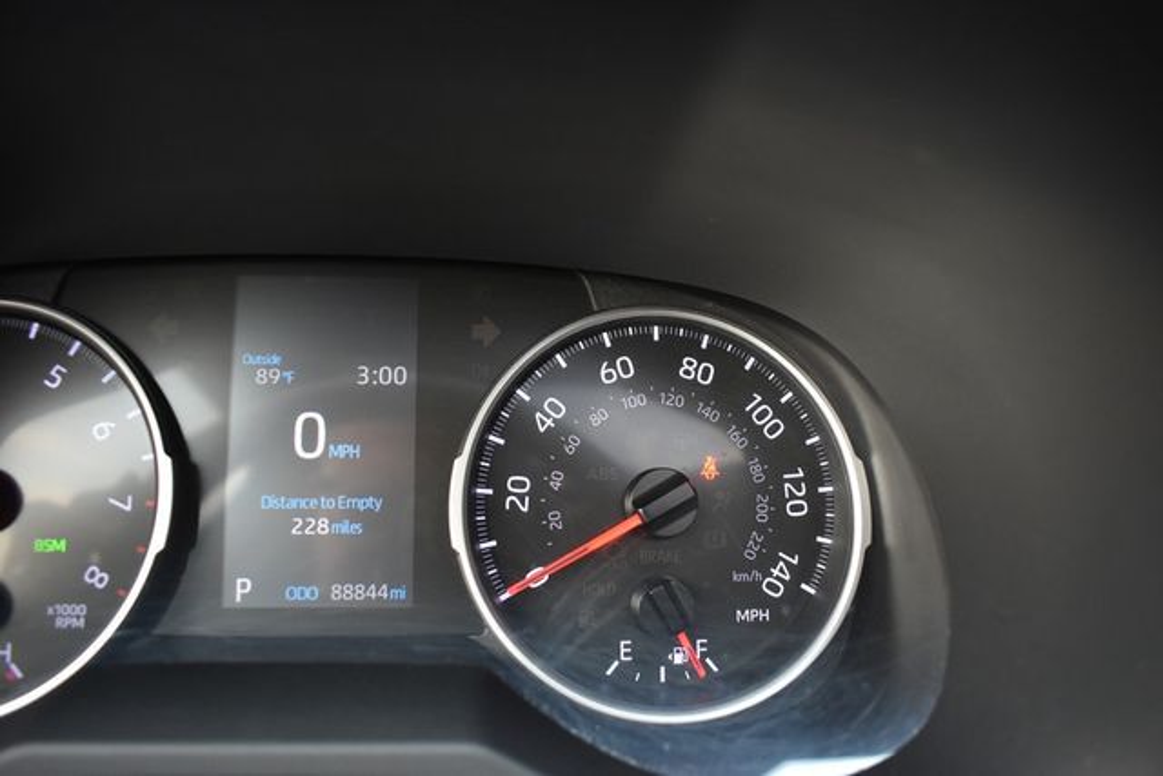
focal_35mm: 27
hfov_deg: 67.4
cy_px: 388
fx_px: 872
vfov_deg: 48.0
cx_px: 582
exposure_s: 1/125
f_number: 3.5
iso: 900
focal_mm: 18
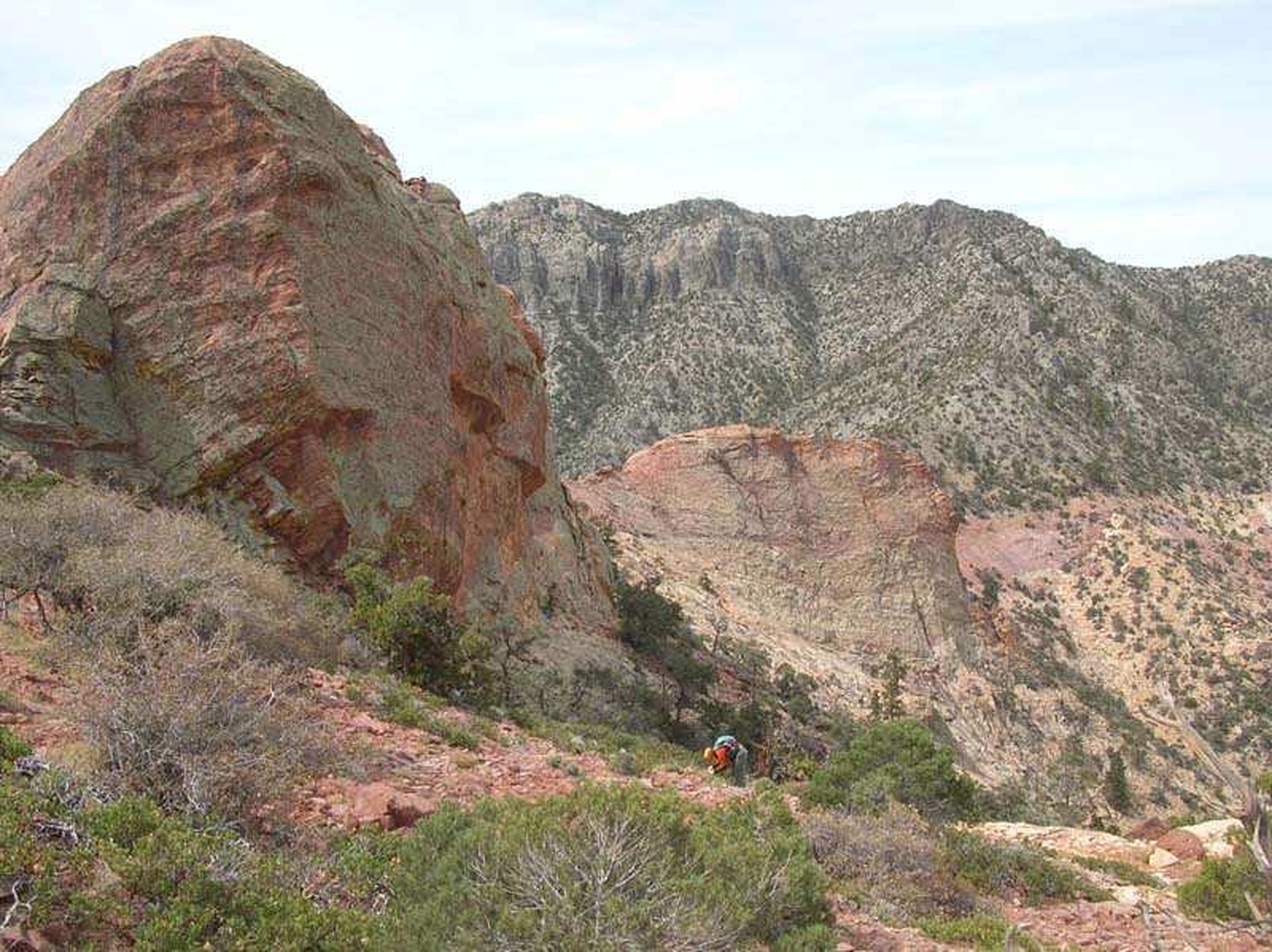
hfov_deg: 52.7
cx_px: 636
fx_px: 1285
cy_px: 476
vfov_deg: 40.7
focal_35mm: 35
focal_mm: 5.8
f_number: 5.6
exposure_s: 1/181
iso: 50
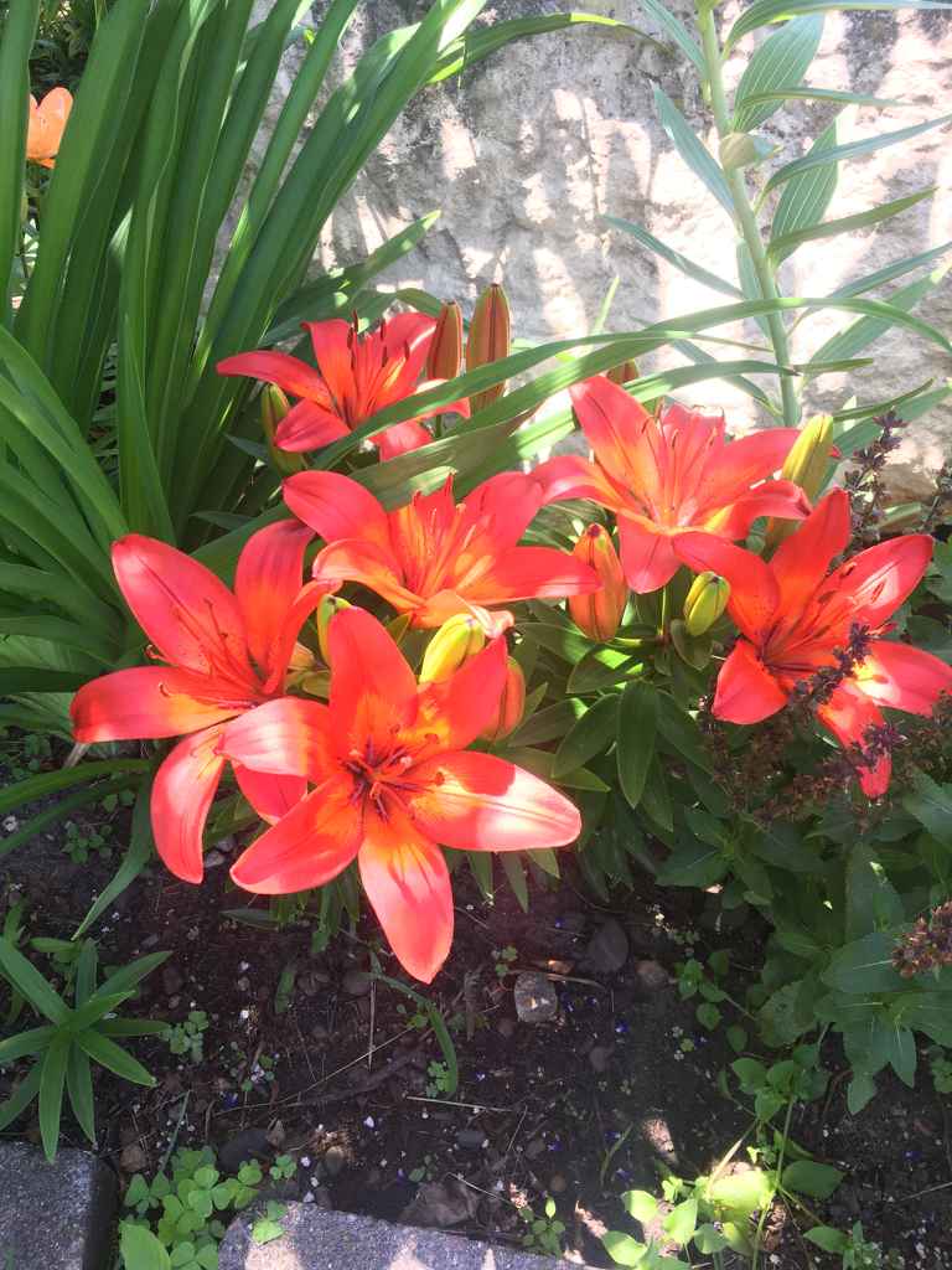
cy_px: 635
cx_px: 476
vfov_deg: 61.7
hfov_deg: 48.2
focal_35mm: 29
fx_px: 1063
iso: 40
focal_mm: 4.15
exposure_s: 1/120
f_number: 2.2
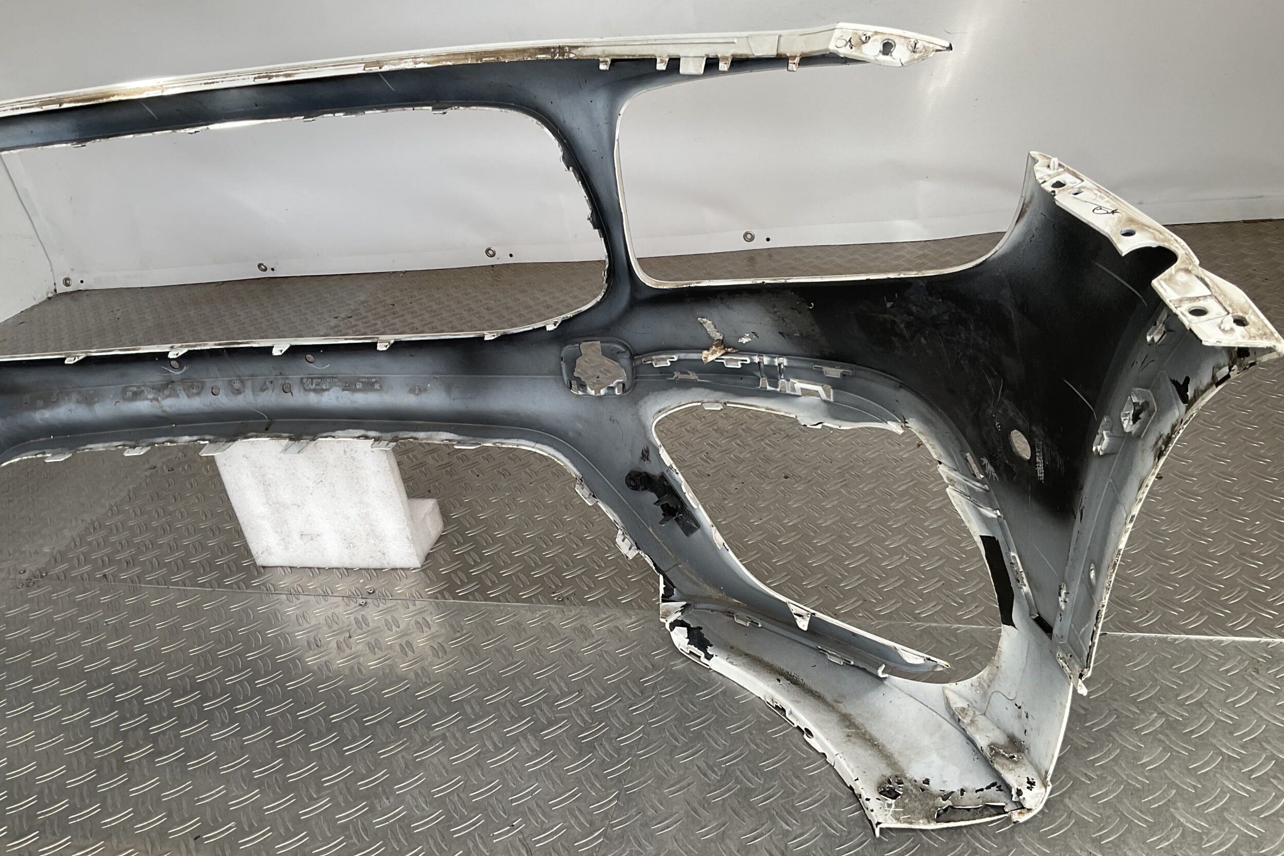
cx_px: 655
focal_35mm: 31
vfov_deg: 42.3
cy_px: 457
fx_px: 1106
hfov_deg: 60.3
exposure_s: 1/100
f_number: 1.8
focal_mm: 3
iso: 20
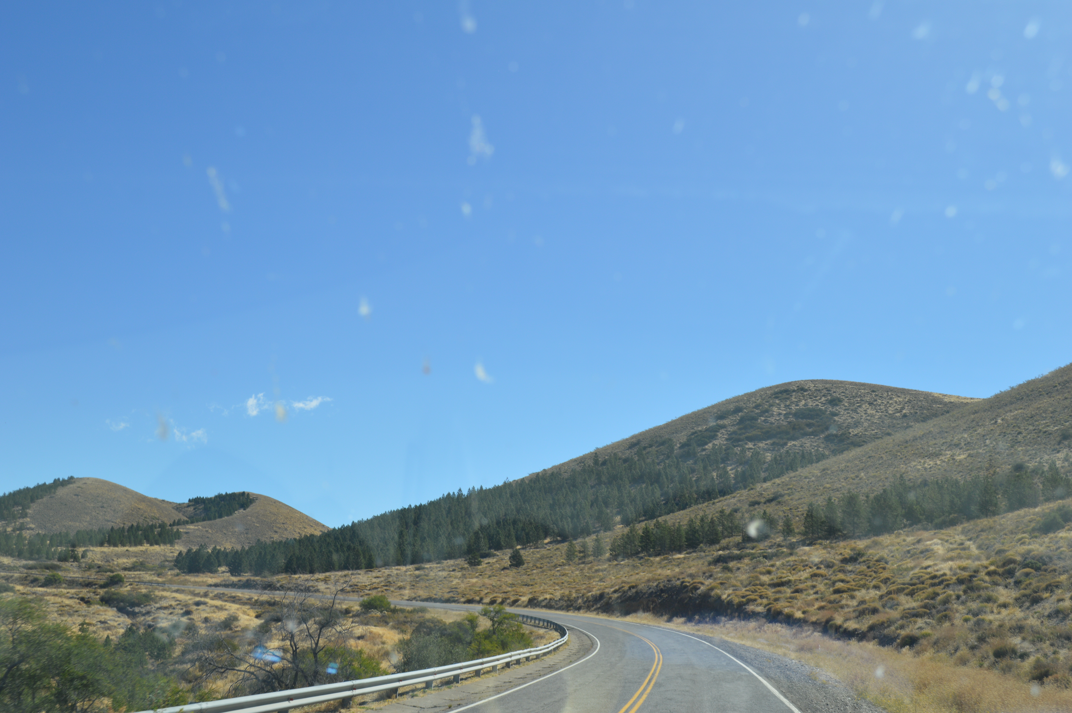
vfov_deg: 31.8
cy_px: 356
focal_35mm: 42
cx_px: 536
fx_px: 1250
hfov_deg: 46.4
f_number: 8
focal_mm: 28
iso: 100
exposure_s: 1/250
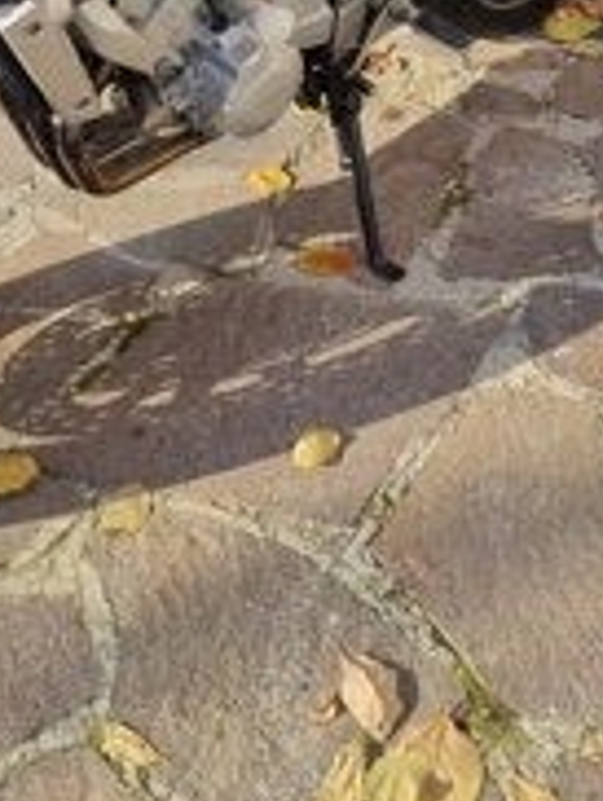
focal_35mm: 57
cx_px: 167
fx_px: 1321
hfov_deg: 25.5
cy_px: 66
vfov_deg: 32.0
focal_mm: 5.4
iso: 50
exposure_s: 1/634
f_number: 1.8
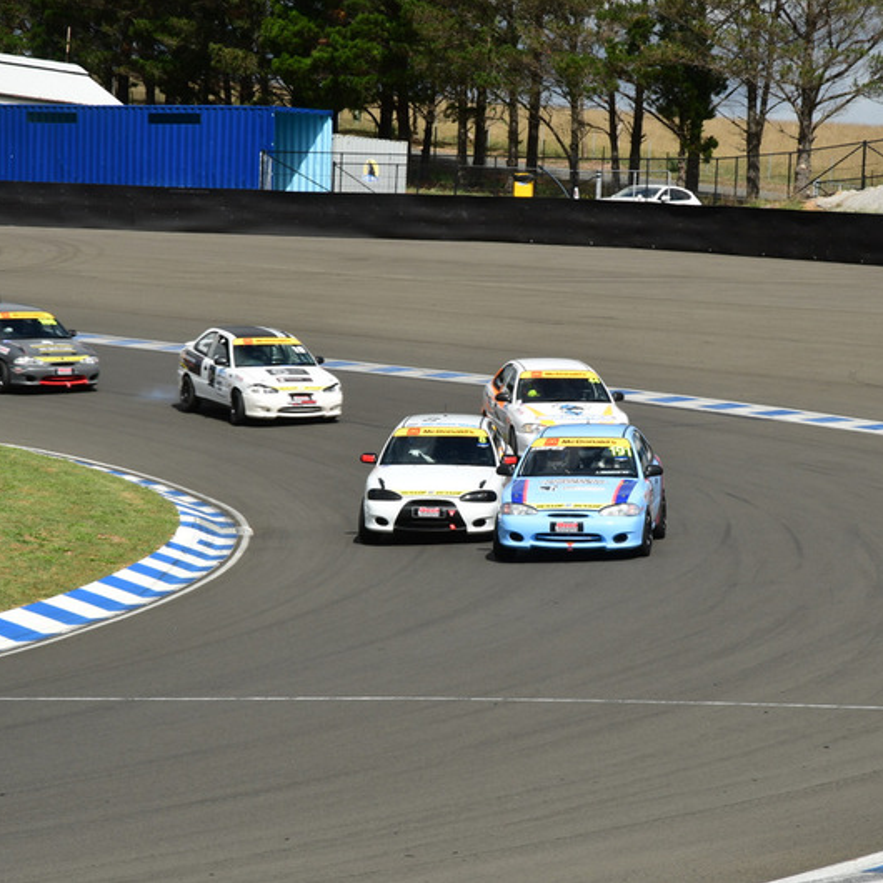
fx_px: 4444
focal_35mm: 154
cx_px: 525
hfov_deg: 11.3
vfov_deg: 11.3
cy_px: 442
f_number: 11
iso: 200
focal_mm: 80
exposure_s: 1/400
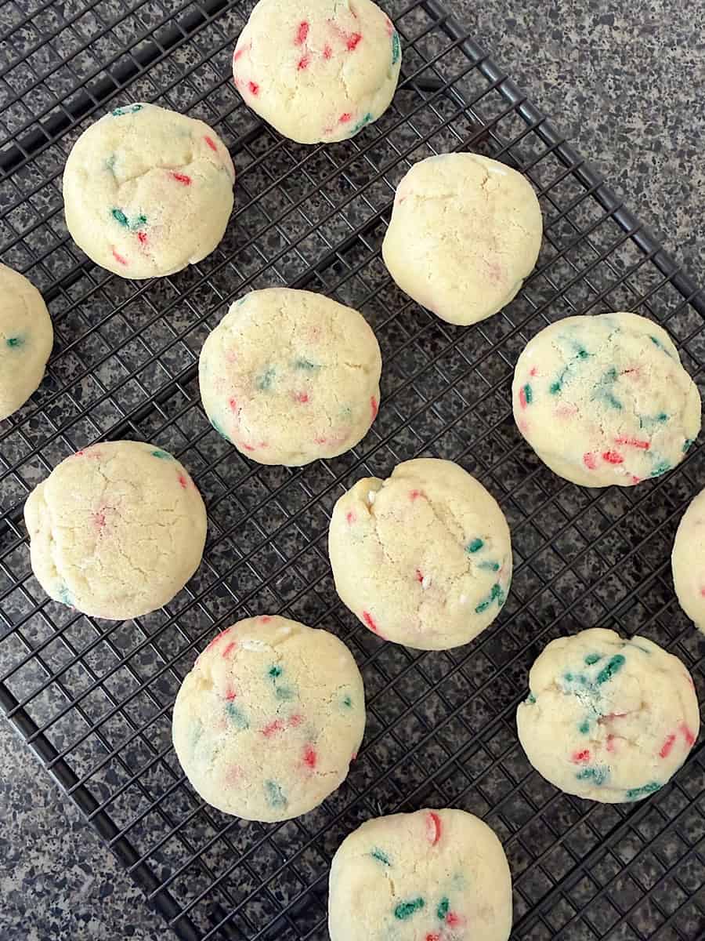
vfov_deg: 71.6
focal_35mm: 24
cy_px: 470
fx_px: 652
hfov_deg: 56.8
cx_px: 352
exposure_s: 1/121
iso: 320
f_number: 2.2
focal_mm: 2.2
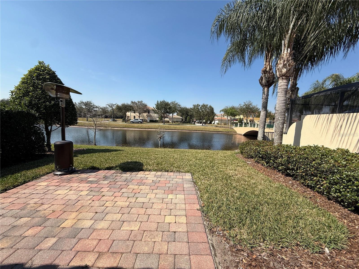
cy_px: 134
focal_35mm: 14
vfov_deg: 85.7
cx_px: 180
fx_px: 145
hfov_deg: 102.1
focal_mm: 2.22
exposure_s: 1/2024
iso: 50
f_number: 2.2
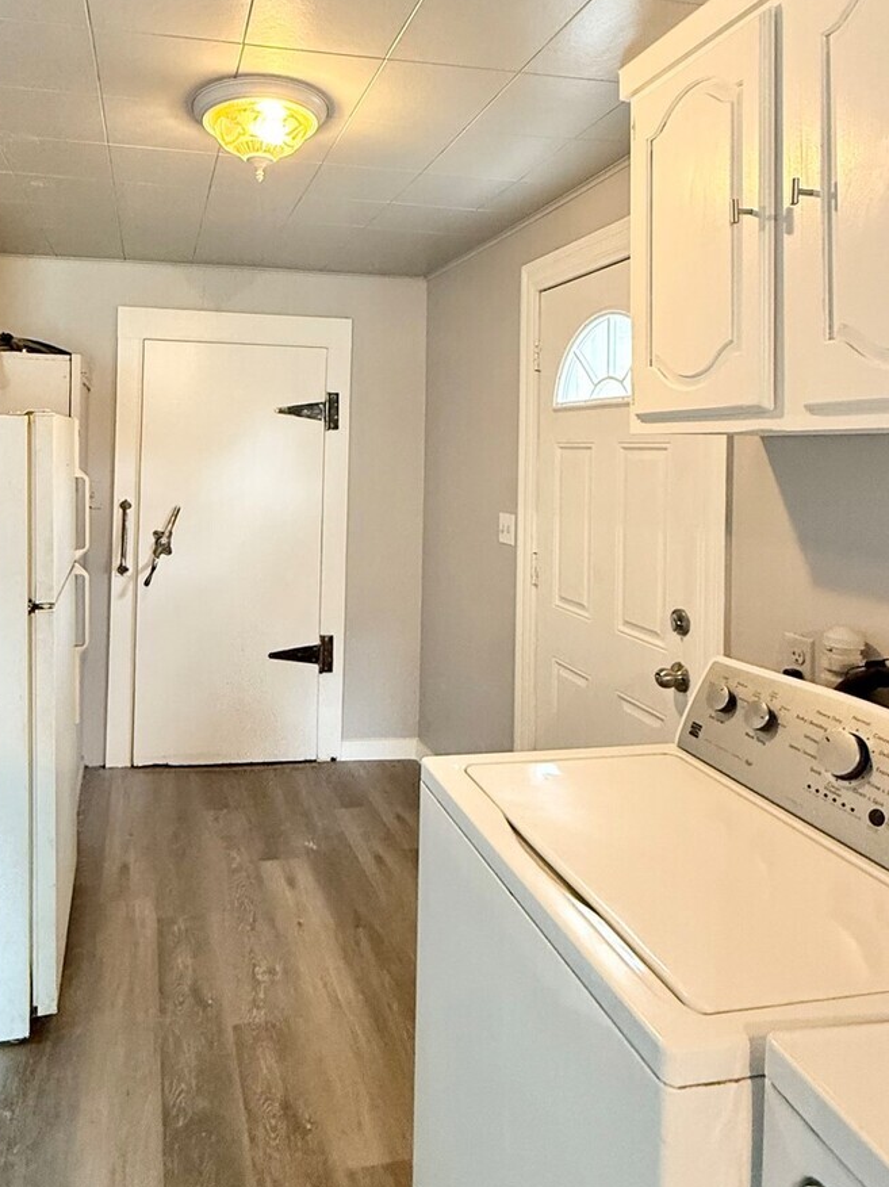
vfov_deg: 72.7
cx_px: 277
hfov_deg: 57.2
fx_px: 788
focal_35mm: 23
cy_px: 445
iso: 400
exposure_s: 1/60
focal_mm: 2.22
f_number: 2.2
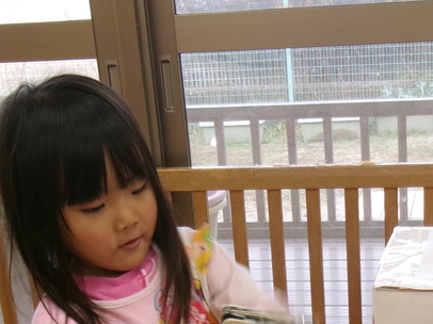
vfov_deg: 20.7
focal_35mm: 69
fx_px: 863
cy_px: 312
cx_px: 295
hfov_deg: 28.0
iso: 187
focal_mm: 5.1
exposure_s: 1/34
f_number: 3.9
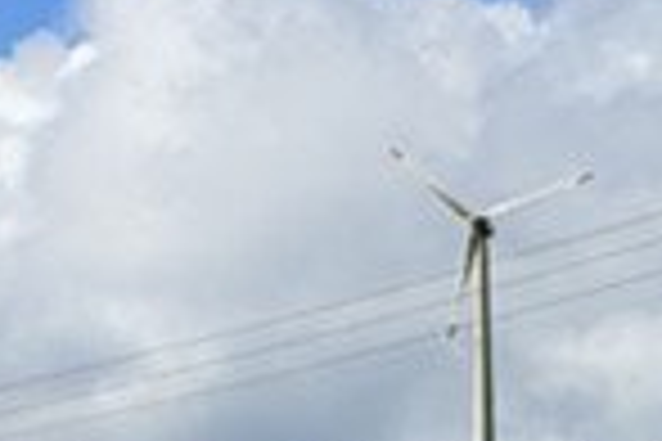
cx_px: -171
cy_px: 457
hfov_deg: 10.6
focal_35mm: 191
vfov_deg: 7.2
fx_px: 3512
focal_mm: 36
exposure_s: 1/200
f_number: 11
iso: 100
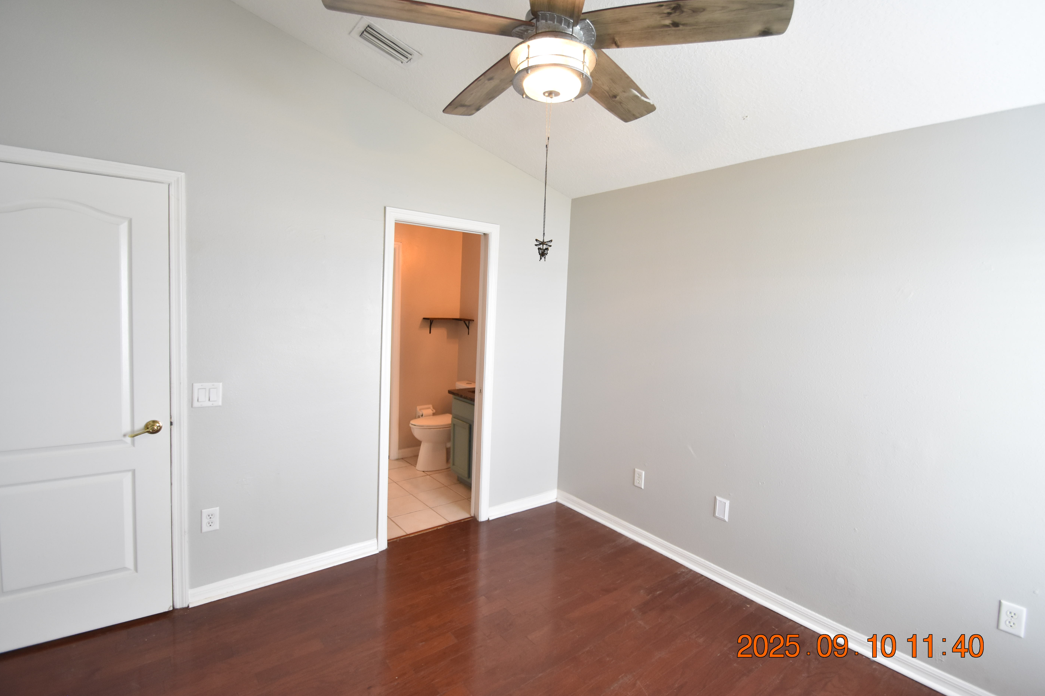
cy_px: 331
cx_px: 532
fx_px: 464
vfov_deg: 73.7
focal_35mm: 16
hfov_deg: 96.7
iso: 800
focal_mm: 10
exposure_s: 1/45
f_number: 3.5
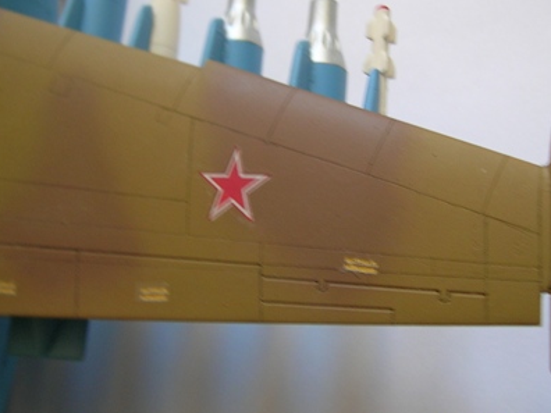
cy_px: 191
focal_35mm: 53
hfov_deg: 36.1
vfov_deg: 27.5
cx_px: 302
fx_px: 844
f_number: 2.8
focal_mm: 5.4
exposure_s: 1/17.6
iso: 50
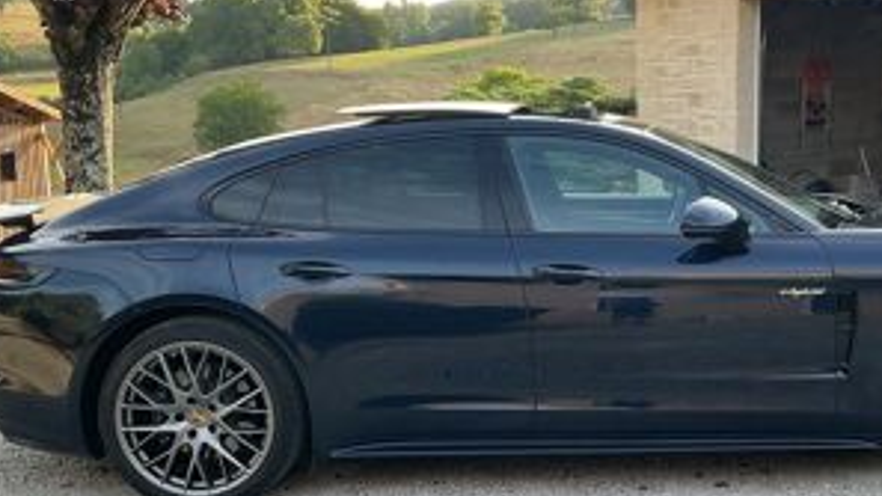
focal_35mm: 51
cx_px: 597
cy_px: 279
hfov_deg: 40.0
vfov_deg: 23.5
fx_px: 1193
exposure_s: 1/126
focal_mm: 3
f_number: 1.8
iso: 16
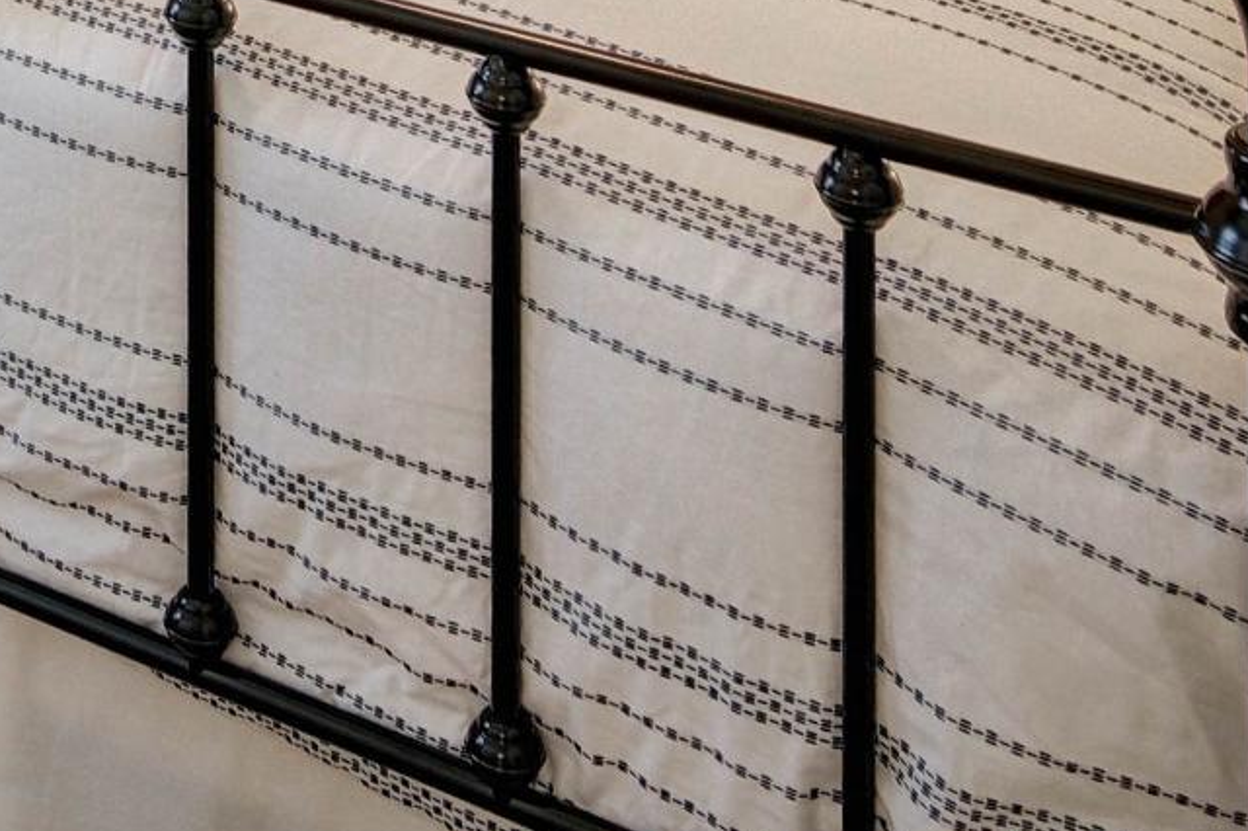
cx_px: -206
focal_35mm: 75
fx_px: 2599
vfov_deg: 13.8
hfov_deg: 24.7
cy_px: -1060
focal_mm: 11
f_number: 8
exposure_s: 1/30
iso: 400
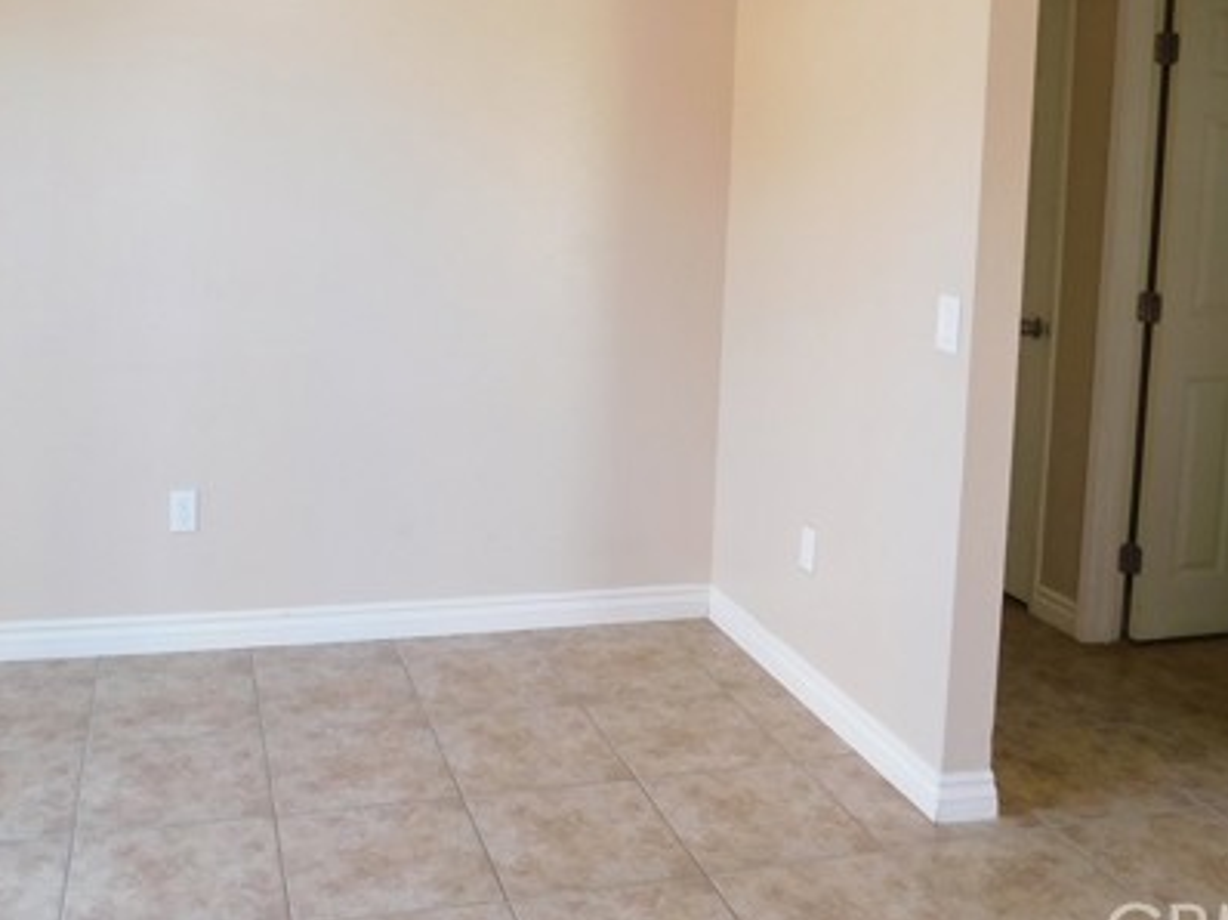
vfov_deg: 37.7
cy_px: 235
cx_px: 537
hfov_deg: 50.0
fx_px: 1312
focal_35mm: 37
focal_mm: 4
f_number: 3
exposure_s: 1/40
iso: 125
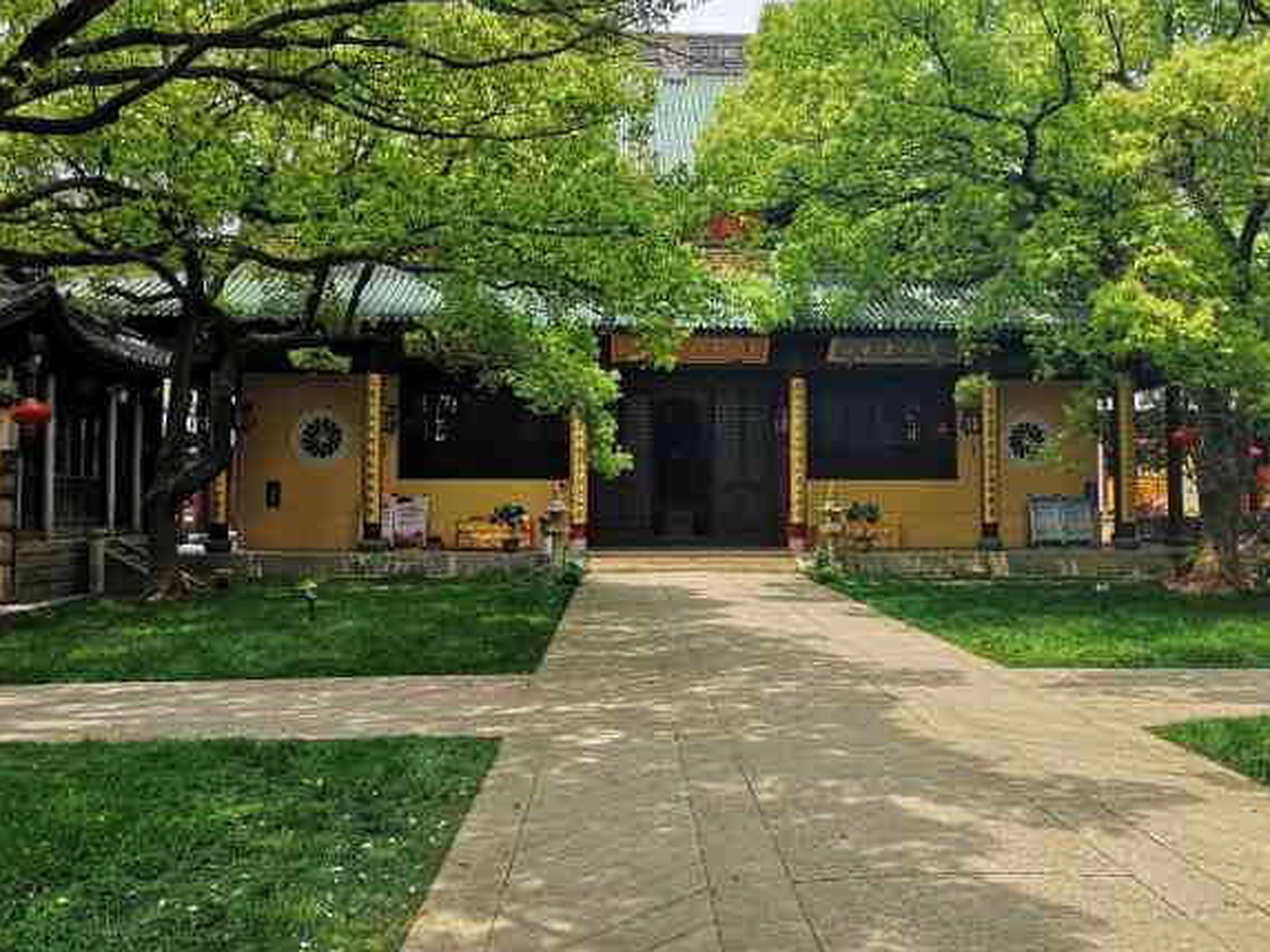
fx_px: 1211
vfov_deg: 42.9
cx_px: 720
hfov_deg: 55.2
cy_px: 437
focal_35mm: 33
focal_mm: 3.95
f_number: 1.8
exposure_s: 1/1250
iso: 50
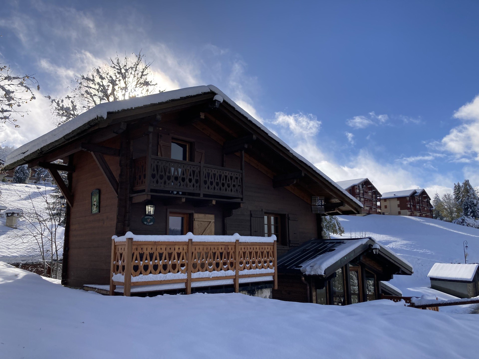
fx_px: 387
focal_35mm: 28
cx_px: 240
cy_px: 180
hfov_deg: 63.4
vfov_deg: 49.7
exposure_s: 1/3003
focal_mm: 3.99
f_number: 1.8
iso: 20
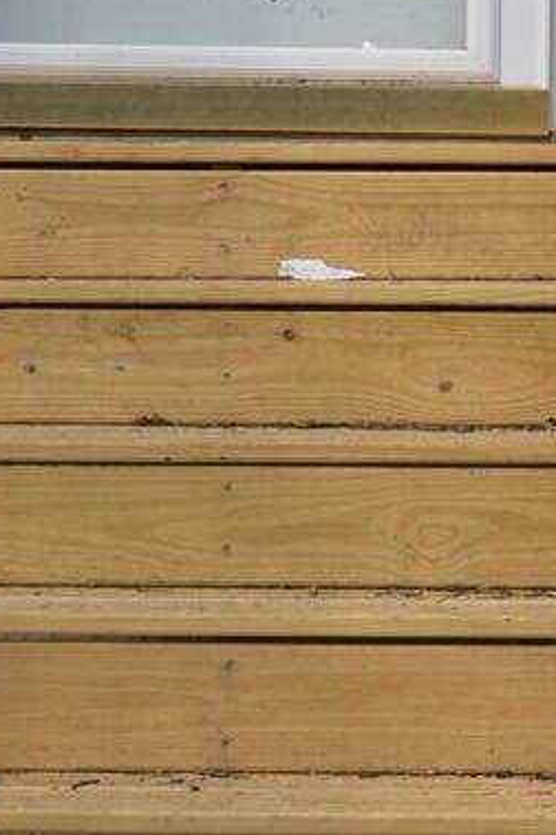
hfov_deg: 8.4
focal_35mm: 164
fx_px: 3799
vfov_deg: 12.4
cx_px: 242
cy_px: 64
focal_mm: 28
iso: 200
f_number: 4.5
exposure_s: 1/400
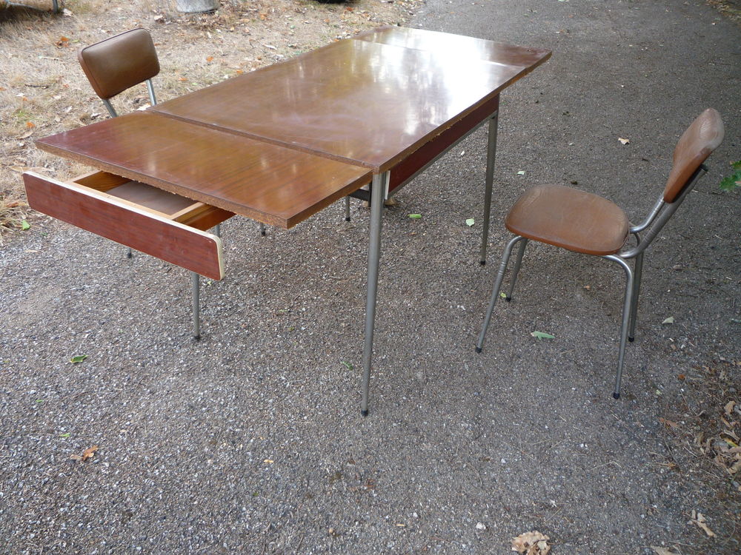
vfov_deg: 46.8
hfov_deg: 60.0
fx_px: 642
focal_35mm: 30
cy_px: 278
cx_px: 370
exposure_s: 1/30
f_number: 3.3
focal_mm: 5.2
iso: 100
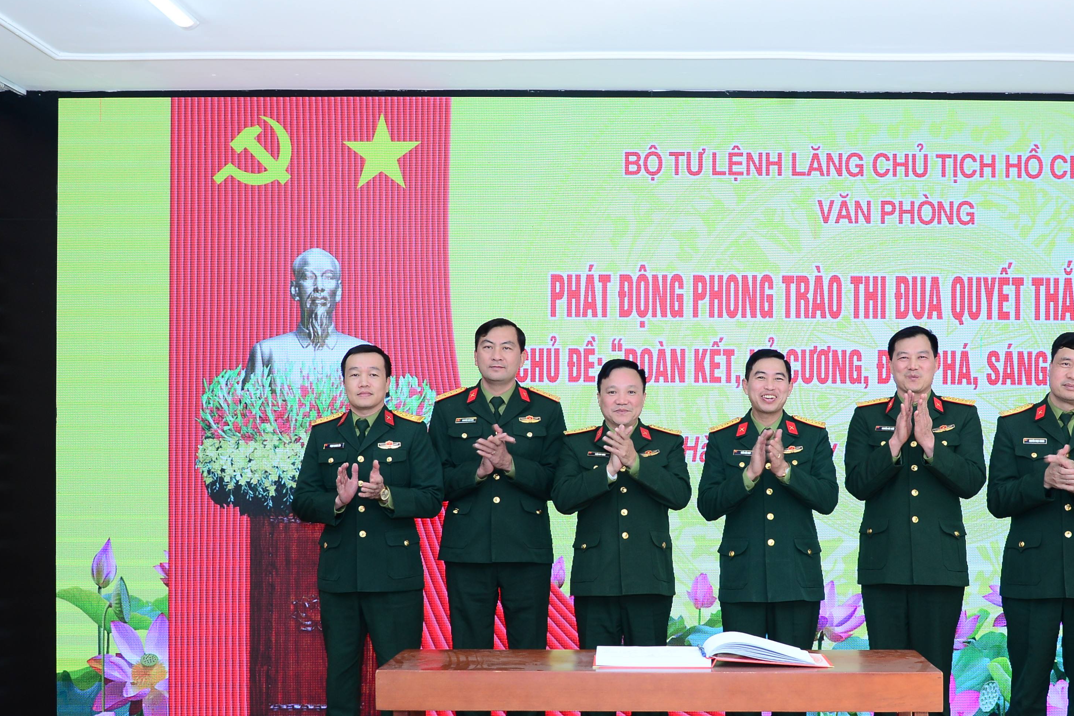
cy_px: 450
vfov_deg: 28.0
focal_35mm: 48
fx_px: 1432
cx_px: 670
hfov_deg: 40.8
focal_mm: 31
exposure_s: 1/80
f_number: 5.6
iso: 640
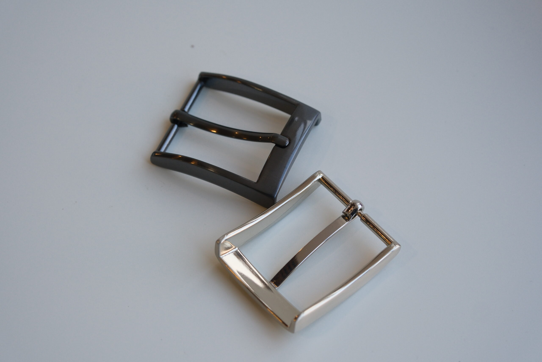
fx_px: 1265
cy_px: 181
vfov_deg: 16.3
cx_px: 271
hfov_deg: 24.2
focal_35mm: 84
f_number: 4
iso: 500
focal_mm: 56
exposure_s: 1/100
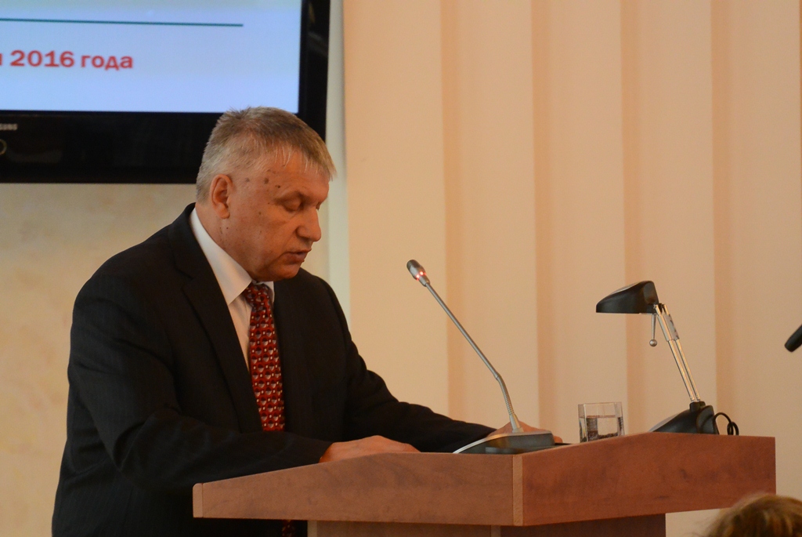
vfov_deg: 5.3
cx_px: 401
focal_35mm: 262
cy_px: 268
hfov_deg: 7.9
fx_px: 5842
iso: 1600
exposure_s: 1/80
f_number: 5.3
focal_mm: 97.2
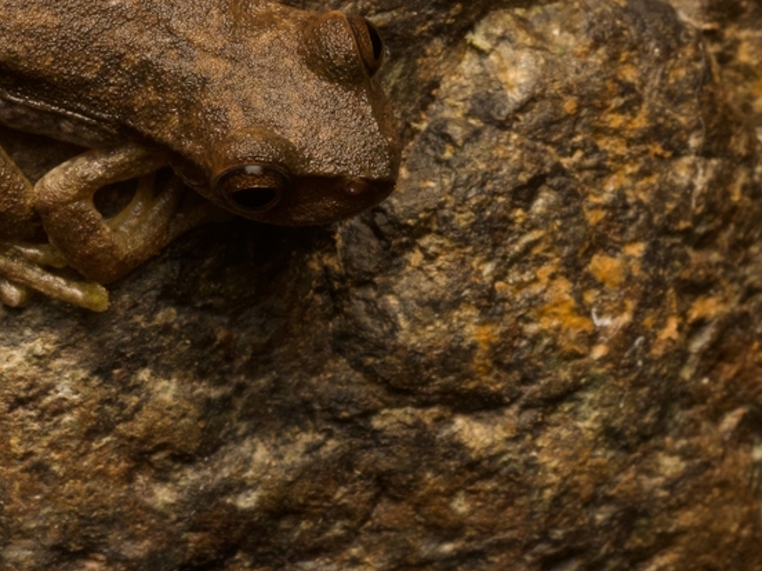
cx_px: 312
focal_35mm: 248
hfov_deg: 8.0
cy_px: 75
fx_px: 5459
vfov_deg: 6.0
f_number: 16
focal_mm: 60
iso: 800
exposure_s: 1/40
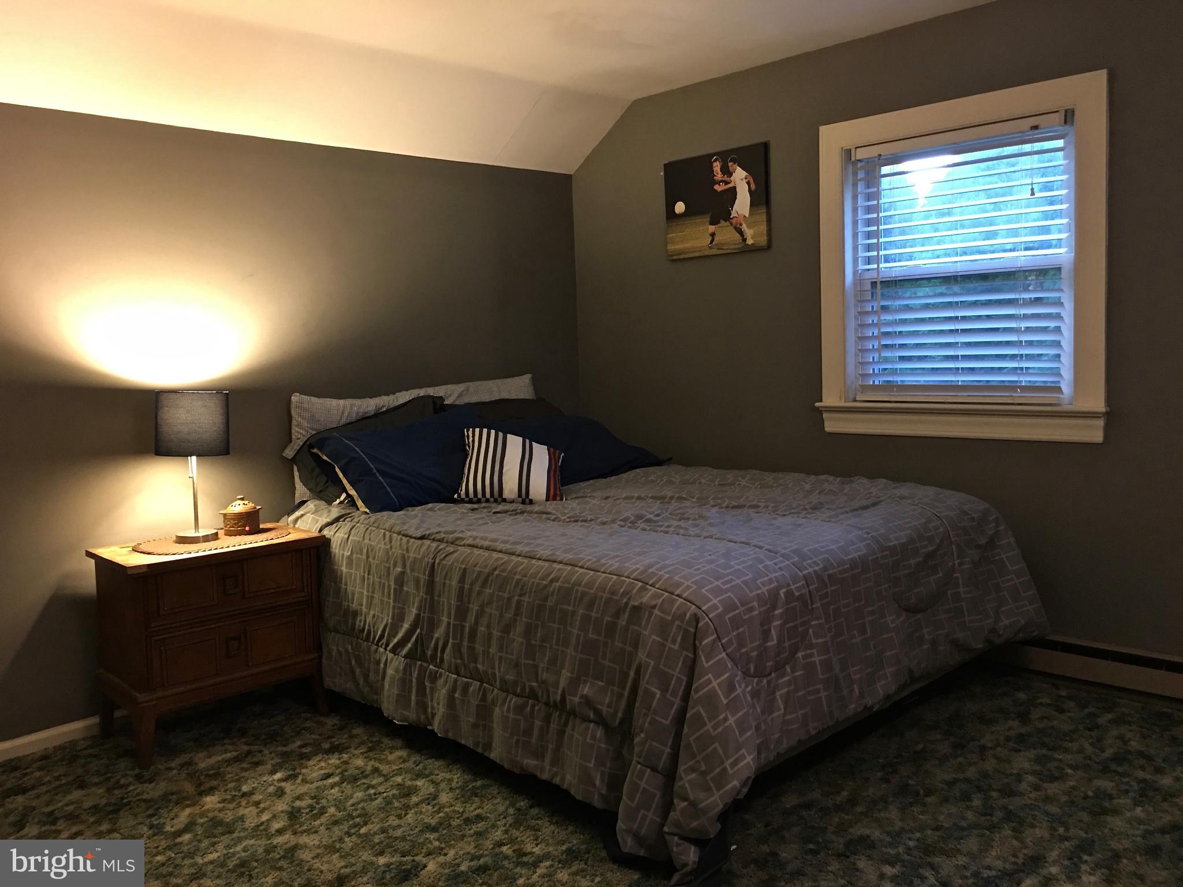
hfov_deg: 61.7
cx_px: 592
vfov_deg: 48.2
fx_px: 991
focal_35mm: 29
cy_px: 444
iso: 80
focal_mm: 4.15
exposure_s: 1/8
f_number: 2.2
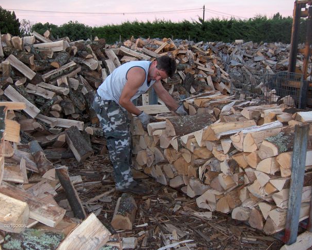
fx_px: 379
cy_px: 126
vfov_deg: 36.5
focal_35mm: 41
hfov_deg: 44.8
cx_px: 155
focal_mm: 8
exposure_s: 1/60
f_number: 2.8
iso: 100
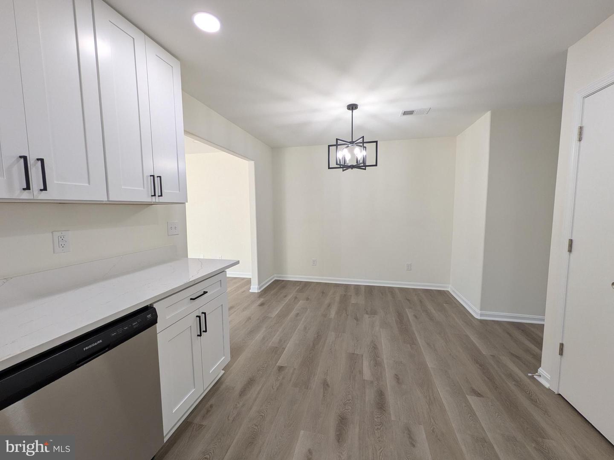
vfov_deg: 85.7
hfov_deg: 102.1
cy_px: 230
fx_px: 248
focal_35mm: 14
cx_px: 307
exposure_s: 1/120
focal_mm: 1.83
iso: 128
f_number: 2.2
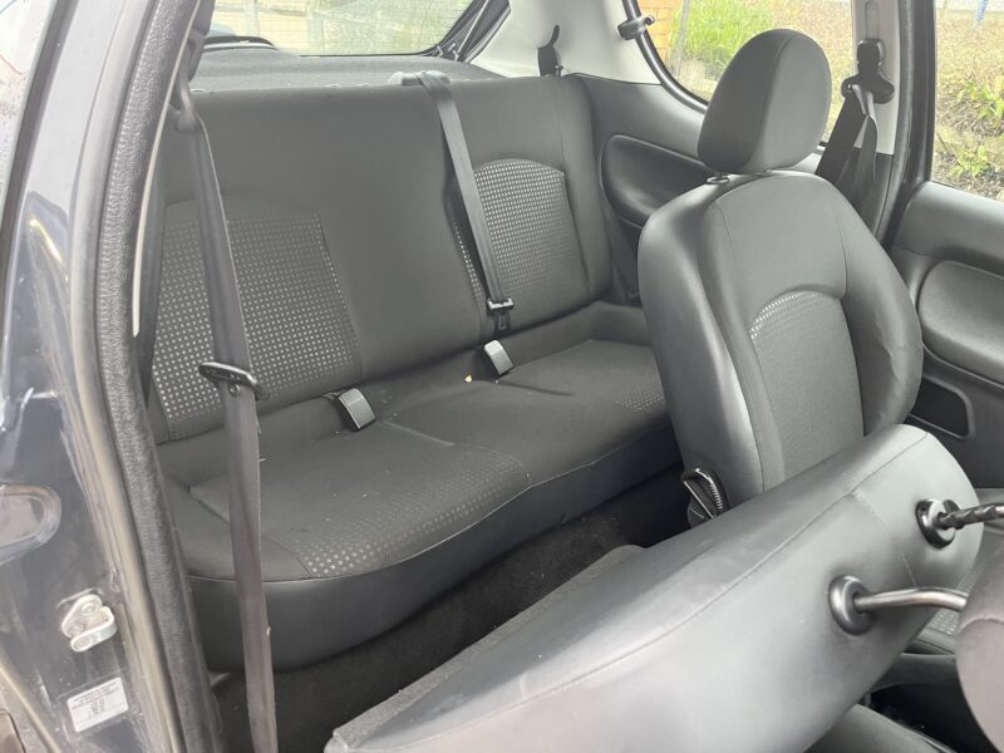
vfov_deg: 53.1
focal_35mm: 26
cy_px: 376
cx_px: 502
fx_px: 754
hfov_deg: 67.3
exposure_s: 1/60
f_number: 1.6
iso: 400
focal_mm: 5.1
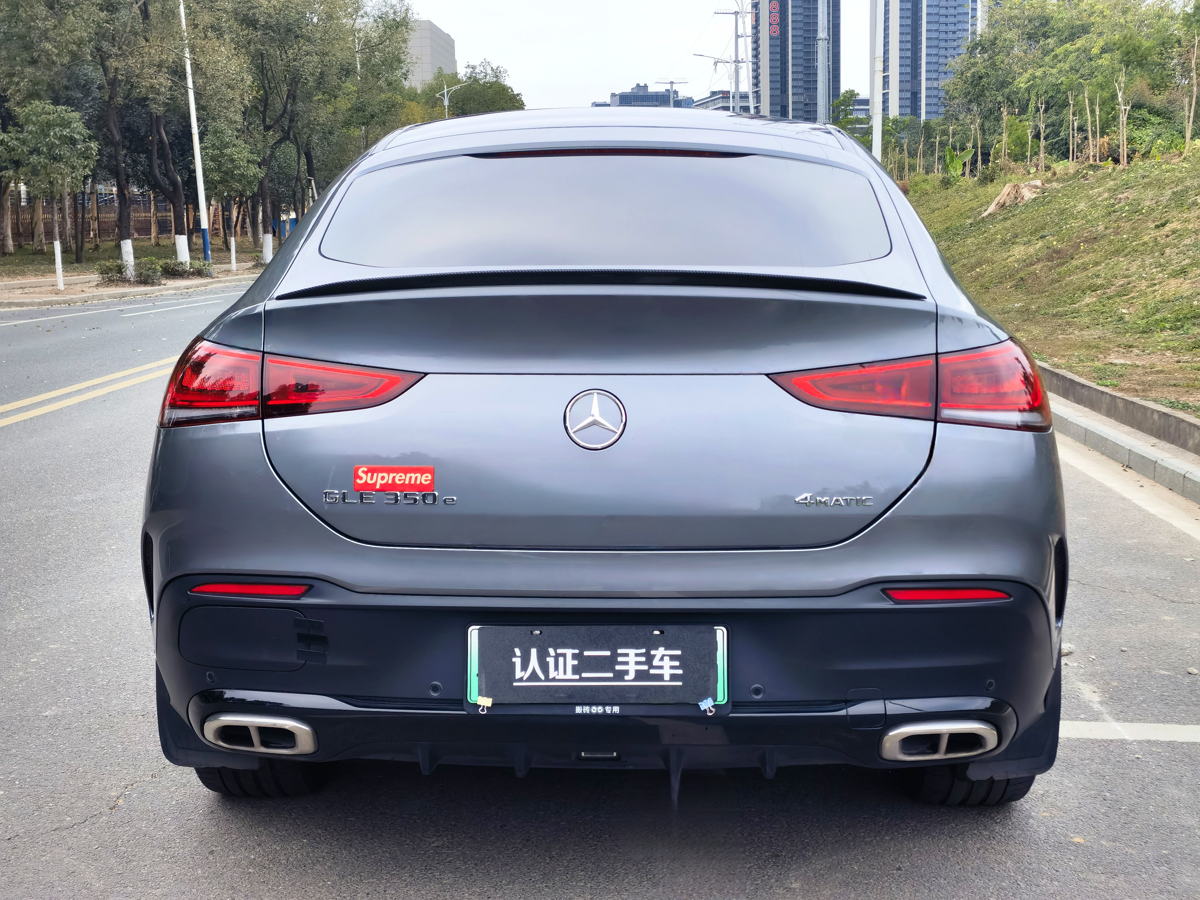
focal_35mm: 49
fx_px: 1699
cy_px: 450
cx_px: 600
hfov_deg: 38.9
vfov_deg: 29.7
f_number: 1.9
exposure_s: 1/611
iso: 50
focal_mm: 6.67
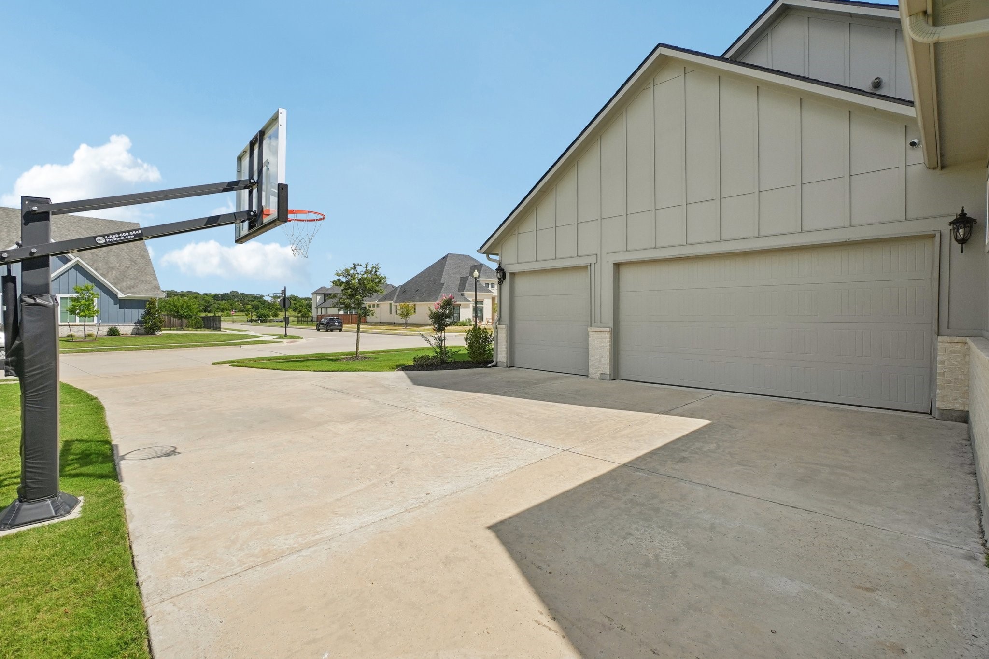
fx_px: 412
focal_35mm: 15
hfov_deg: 100.4
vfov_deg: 77.3
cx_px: 494
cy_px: 330
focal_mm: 10
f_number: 8
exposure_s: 1/1600
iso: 400
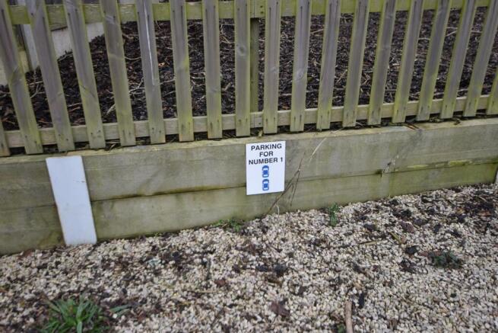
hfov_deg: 61.9
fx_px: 415
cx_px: 249
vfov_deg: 43.6
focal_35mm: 30
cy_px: 166
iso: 100
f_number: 4
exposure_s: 1/60
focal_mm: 20
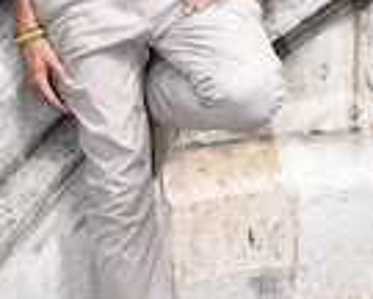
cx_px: 163
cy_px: -6
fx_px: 1534
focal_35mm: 139
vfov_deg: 11.0
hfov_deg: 13.9
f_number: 11
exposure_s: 1/160
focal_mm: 50
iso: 400
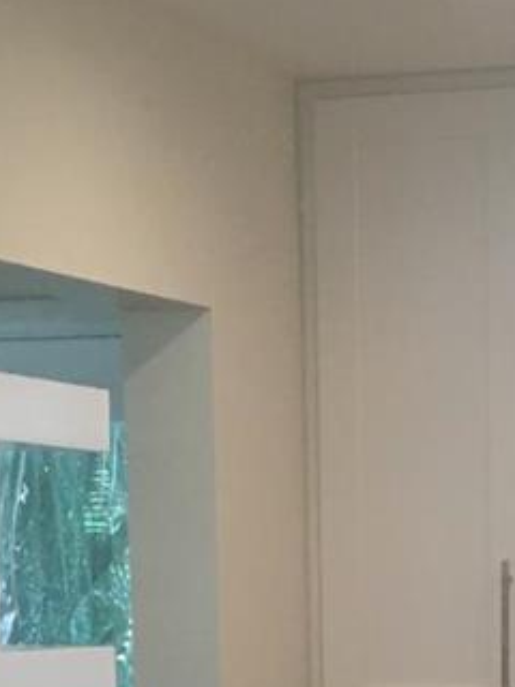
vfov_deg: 13.5
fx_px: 2757
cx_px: 438
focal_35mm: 139
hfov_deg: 10.6
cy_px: 988
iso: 40
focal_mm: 4.15
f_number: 2.2
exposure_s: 1/30
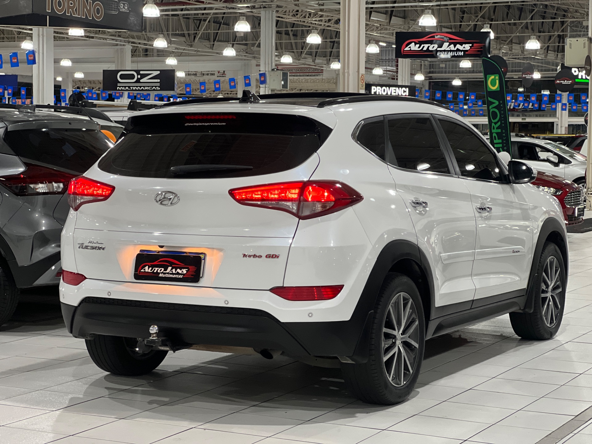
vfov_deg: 19.1
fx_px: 1317
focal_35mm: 77
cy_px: 222
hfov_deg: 25.3
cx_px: 296
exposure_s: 1/40
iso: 320
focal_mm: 9
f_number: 2.8
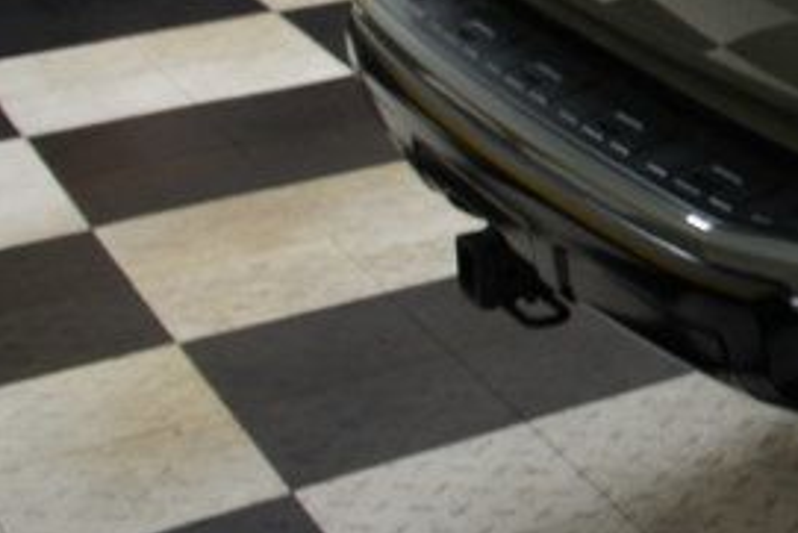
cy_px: -246
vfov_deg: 12.8
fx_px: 2262
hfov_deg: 16.3
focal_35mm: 102
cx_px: 1505
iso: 320
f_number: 3.5
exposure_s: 1/30
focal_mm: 18
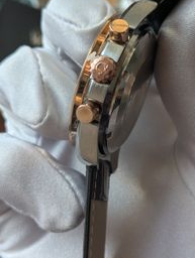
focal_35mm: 75
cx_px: 120
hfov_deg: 19.7
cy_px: 112
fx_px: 561
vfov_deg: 25.9
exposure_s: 1/333
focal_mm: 6.81
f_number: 1.85
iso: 47
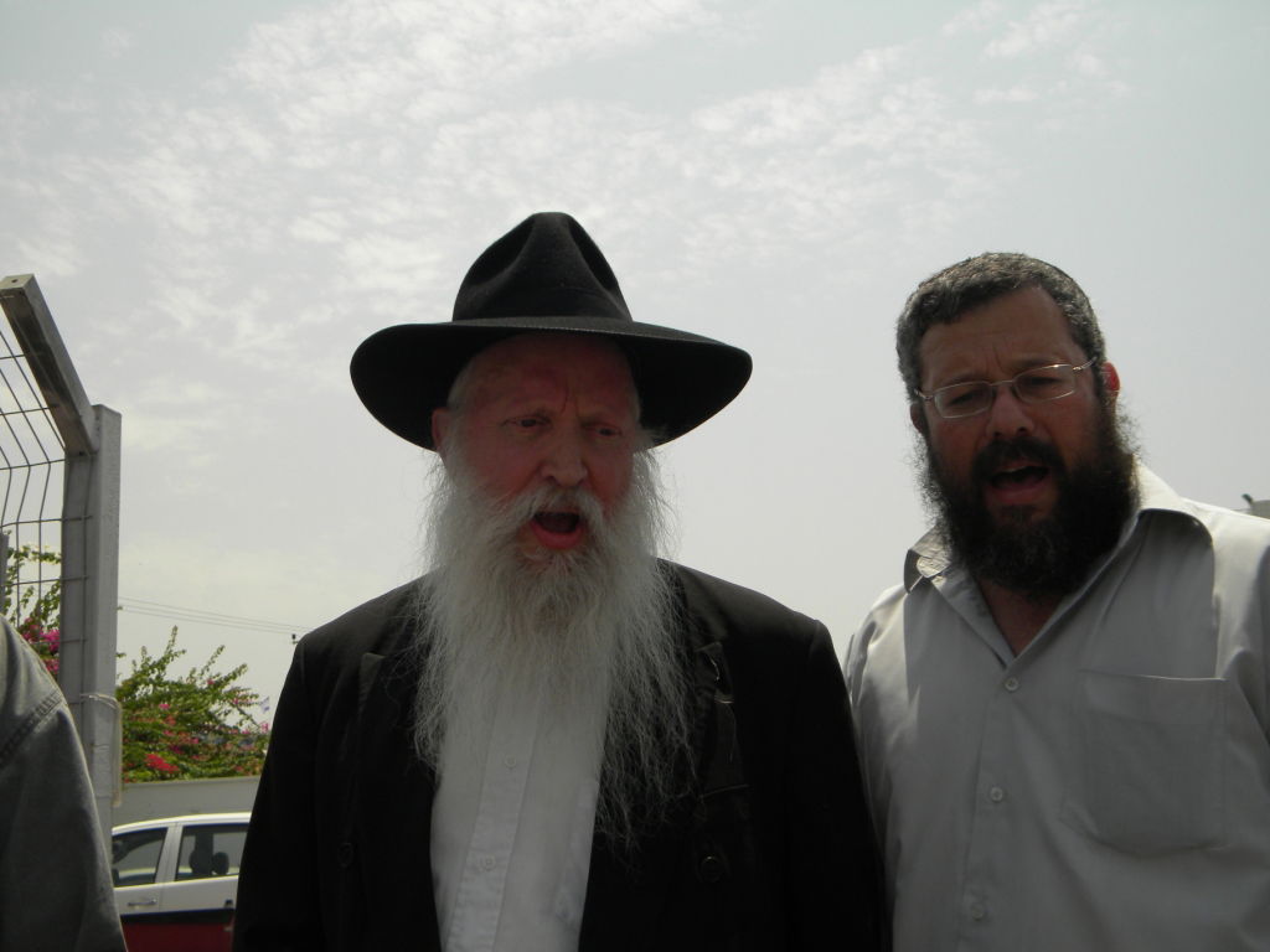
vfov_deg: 35.1
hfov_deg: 45.8
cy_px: 476
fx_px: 1504
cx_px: 635
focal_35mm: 41
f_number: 7.6
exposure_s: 1/404
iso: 80
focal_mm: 7.3
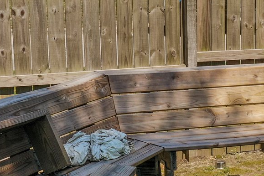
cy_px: 55
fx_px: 726
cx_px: 237
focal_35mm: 99
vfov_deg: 13.8
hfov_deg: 20.2
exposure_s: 1/400
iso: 100
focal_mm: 10.26
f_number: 5.6
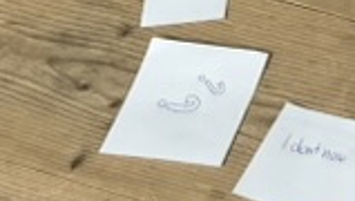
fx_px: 1716
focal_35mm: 182
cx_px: 911
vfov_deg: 6.6
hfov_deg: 10.0
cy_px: -132
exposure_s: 1/122
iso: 40
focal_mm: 5.1
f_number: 1.6
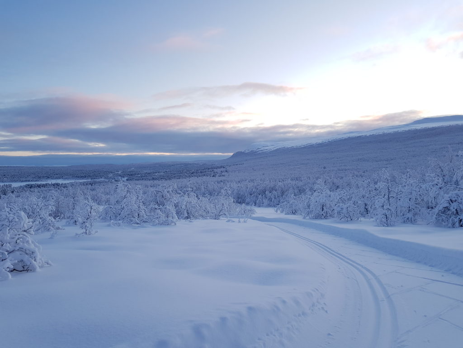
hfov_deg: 67.3
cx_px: 232
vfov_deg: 53.1
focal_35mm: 26
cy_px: 174
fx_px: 348
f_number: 1.7
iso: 40
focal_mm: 4.2
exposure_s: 1/238
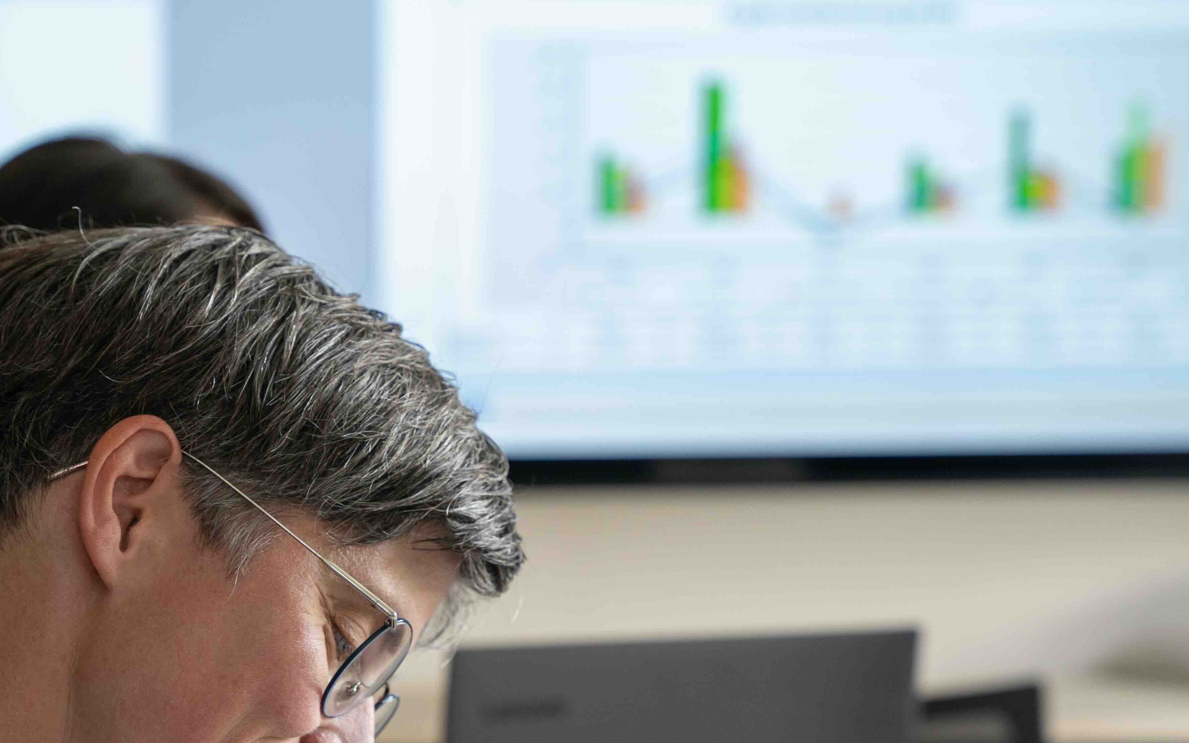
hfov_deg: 18.2
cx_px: 408
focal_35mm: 115
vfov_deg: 11.4
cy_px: 467
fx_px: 3711
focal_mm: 66.3
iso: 800
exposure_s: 1/160
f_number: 4
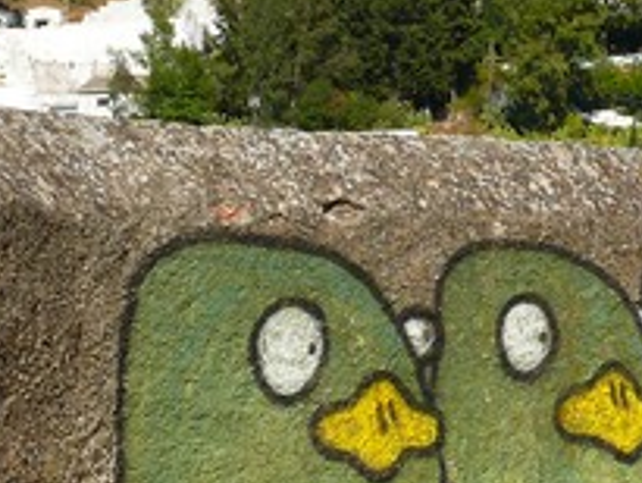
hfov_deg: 13.8
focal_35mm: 139
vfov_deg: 10.7
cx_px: 780
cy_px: 113
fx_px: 2579
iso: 100
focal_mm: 8.1
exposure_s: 1/200
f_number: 5.6
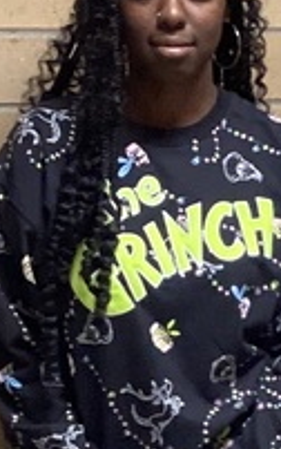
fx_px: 2042
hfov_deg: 7.8
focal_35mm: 167
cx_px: 393
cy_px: 558
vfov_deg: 12.2
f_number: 2.4
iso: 320
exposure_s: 1/60
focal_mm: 3.3
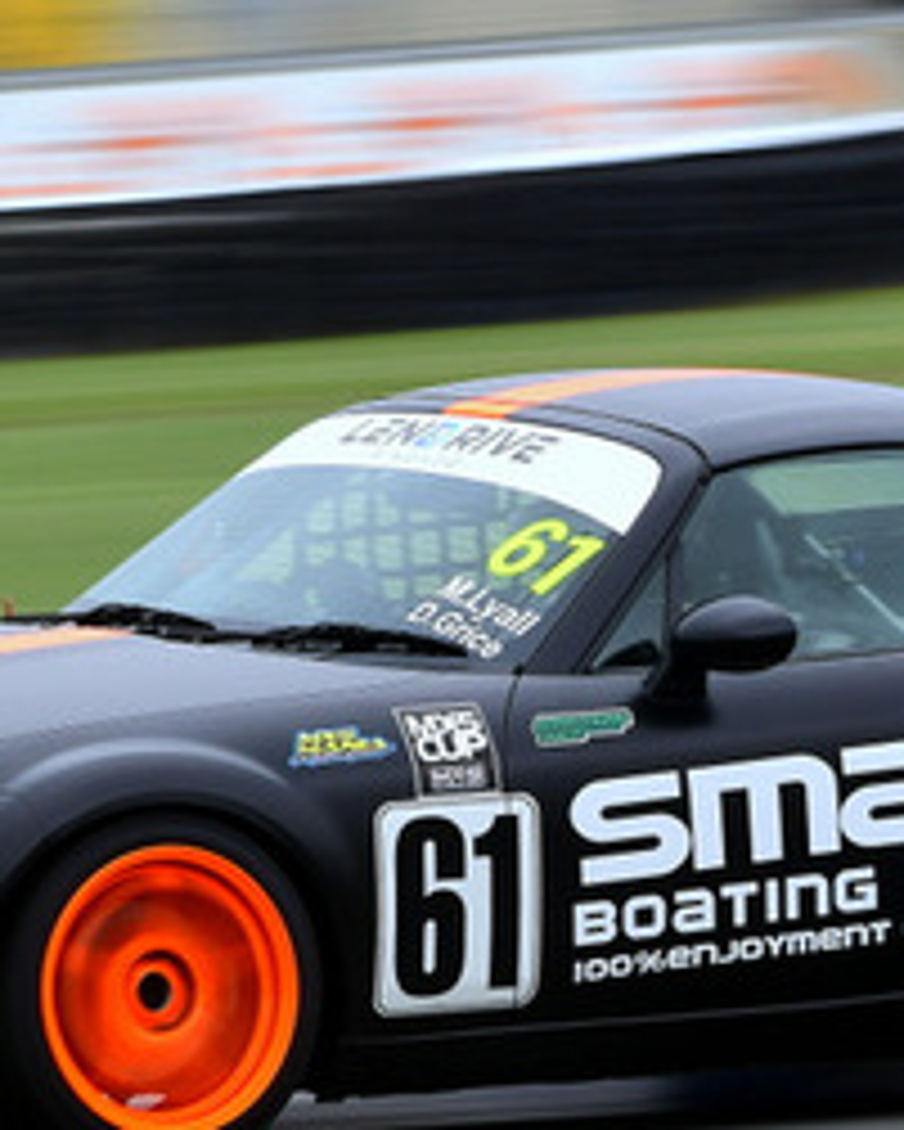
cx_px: 396
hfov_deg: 1.7
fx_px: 29947
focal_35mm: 896
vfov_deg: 2.2
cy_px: 248
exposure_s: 1/80
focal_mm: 200
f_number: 14
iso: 160
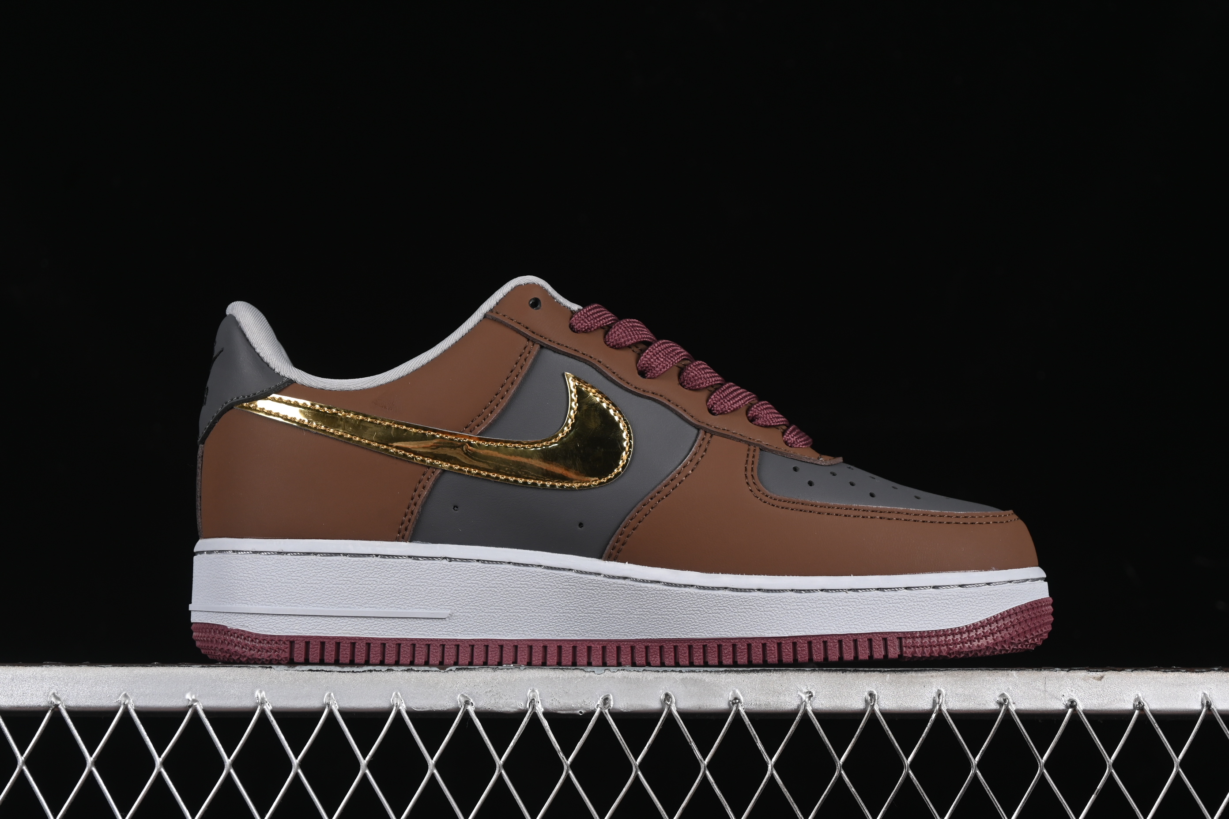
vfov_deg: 18.2
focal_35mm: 75
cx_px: 614
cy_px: 410
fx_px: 2560
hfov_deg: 27.0
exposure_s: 1/80
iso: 160
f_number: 7.1
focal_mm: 50
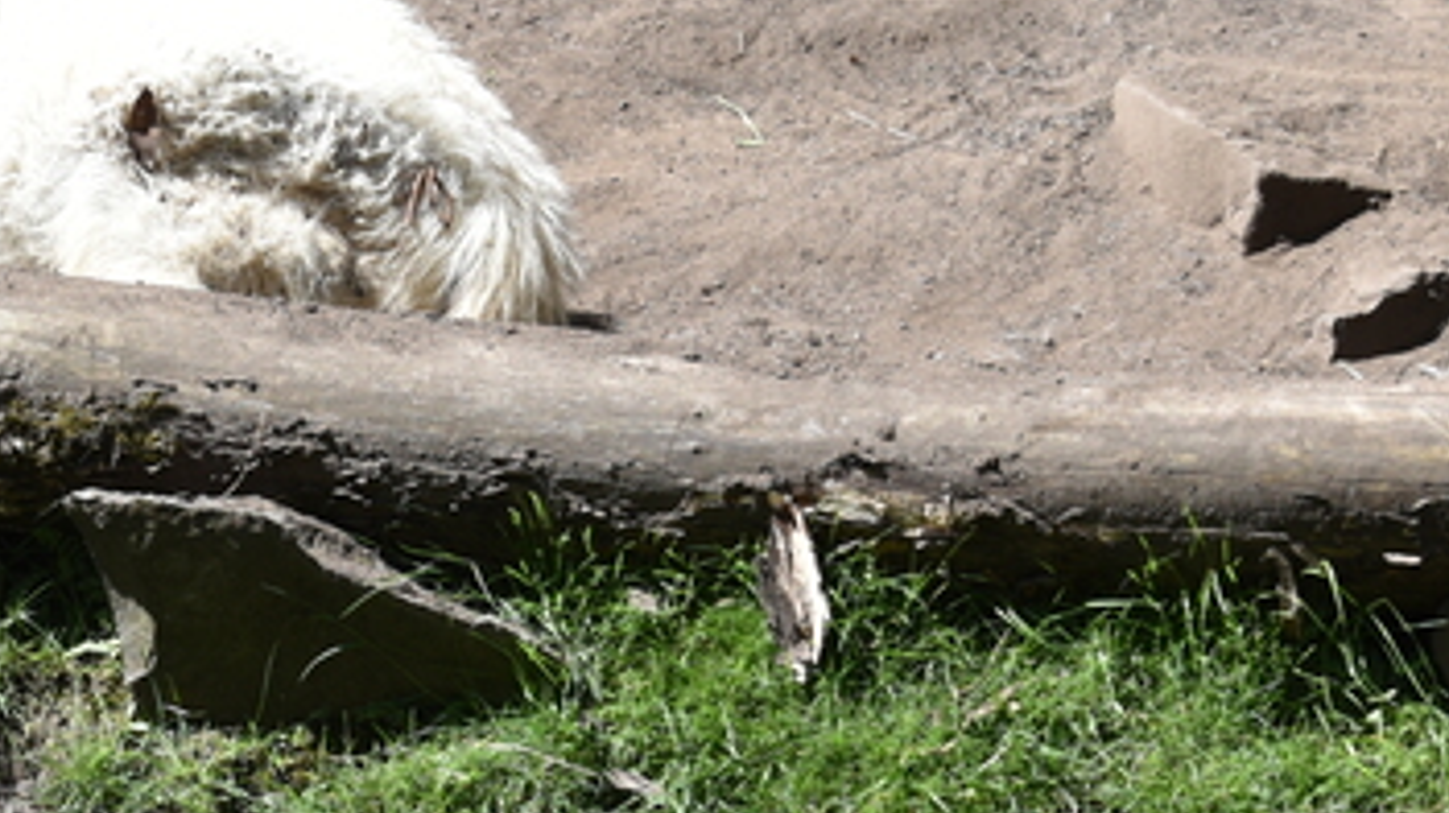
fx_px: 9101
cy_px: 631
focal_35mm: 237
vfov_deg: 5.1
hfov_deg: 9.1
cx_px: 206
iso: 100
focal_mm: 62
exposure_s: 1/200
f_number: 7.1
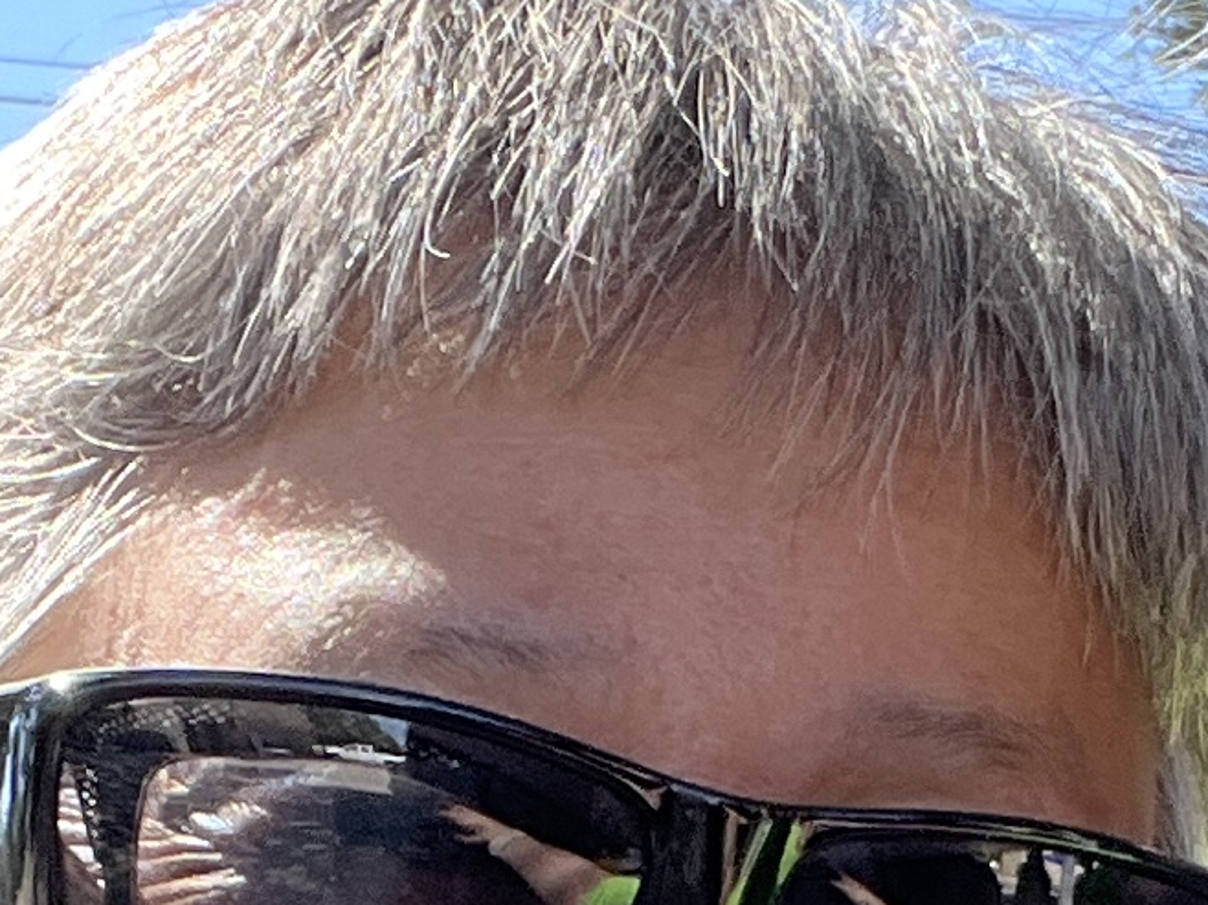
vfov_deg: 10.0
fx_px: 4919
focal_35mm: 141
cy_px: 1555
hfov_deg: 14.0
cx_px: 731
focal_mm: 2.71
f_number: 2.2
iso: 32
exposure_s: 1/172
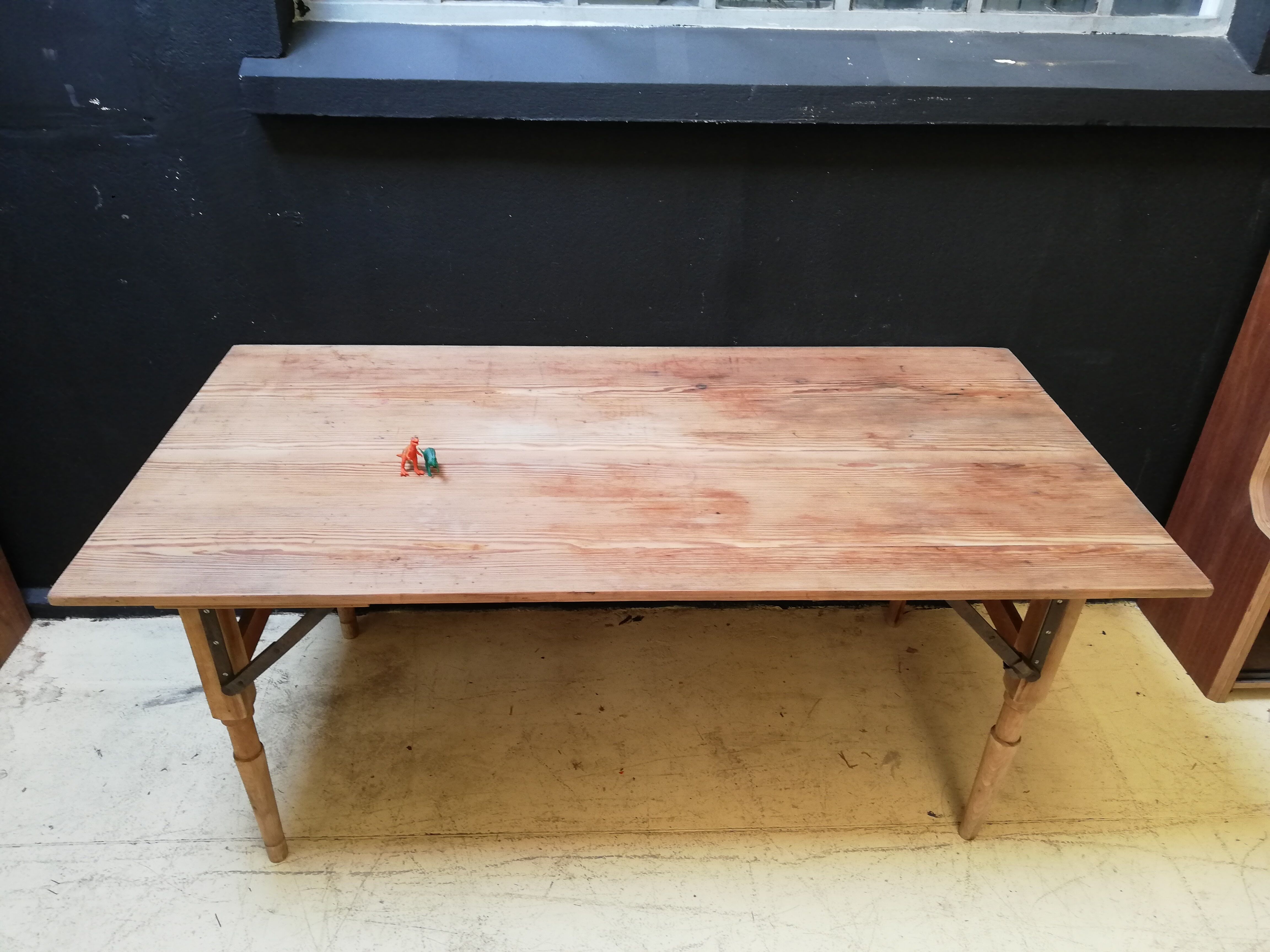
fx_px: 954
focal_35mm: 26
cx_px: 635
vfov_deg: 53.1
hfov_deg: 67.3
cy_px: 476
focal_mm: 3.81
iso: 200
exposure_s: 1/50
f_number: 2.2
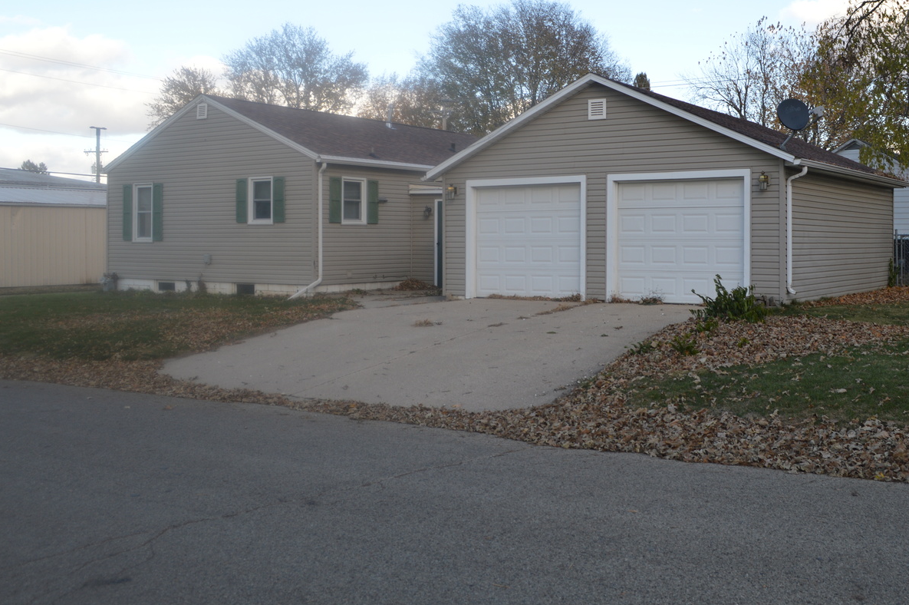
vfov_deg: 35.7
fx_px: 933
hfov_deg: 51.3
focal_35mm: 37
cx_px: 572
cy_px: 237
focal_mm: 18
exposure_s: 1/125
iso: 100
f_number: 5.6
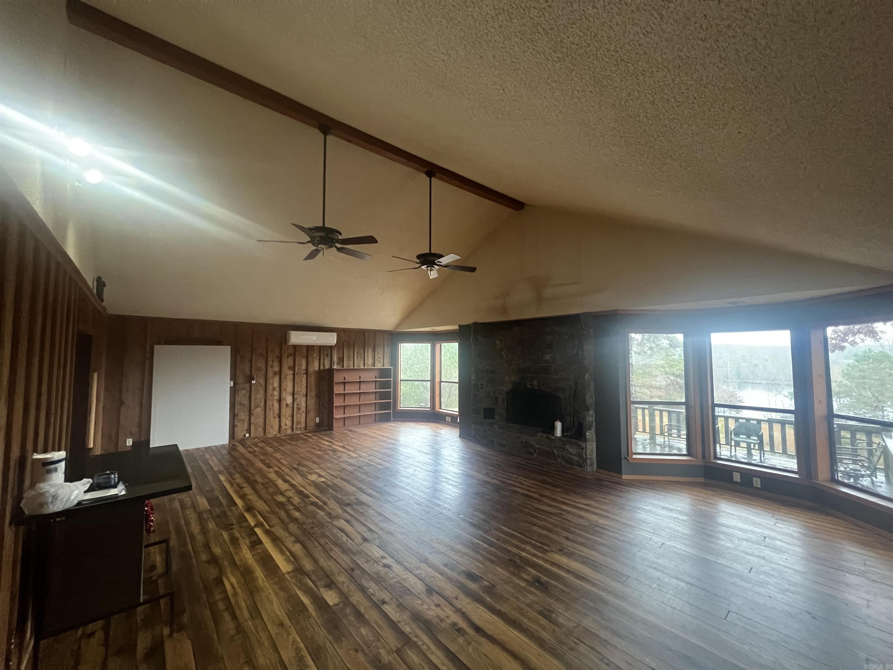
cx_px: 446
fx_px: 335
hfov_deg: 106.2
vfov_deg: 89.9
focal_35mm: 13
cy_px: 335
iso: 800
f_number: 1.8
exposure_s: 1/60
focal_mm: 1.57
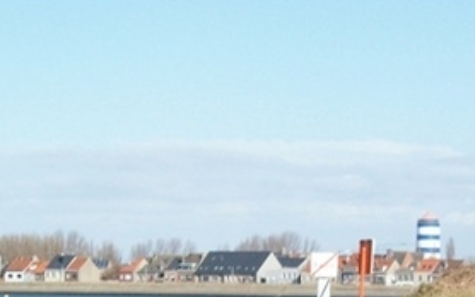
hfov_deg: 11.9
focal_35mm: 176
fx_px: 2279
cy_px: 376
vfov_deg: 7.4
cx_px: 306
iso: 80
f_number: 14.1
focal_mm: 13.7
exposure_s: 1/80
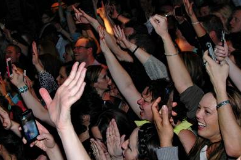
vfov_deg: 23.0
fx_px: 395
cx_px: 113
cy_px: 70
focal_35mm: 59
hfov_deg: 33.9
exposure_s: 1/60
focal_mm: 28
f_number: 5
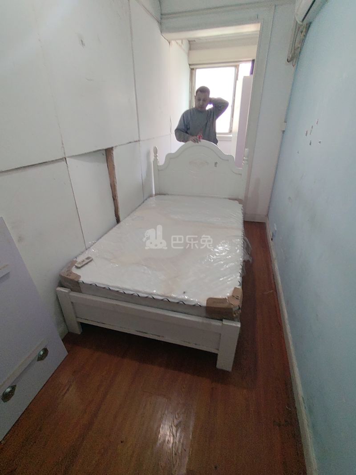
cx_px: 178
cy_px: 238
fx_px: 219
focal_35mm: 16
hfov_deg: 78.1
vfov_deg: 94.5
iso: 64
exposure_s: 1/25
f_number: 2.2
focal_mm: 1.68
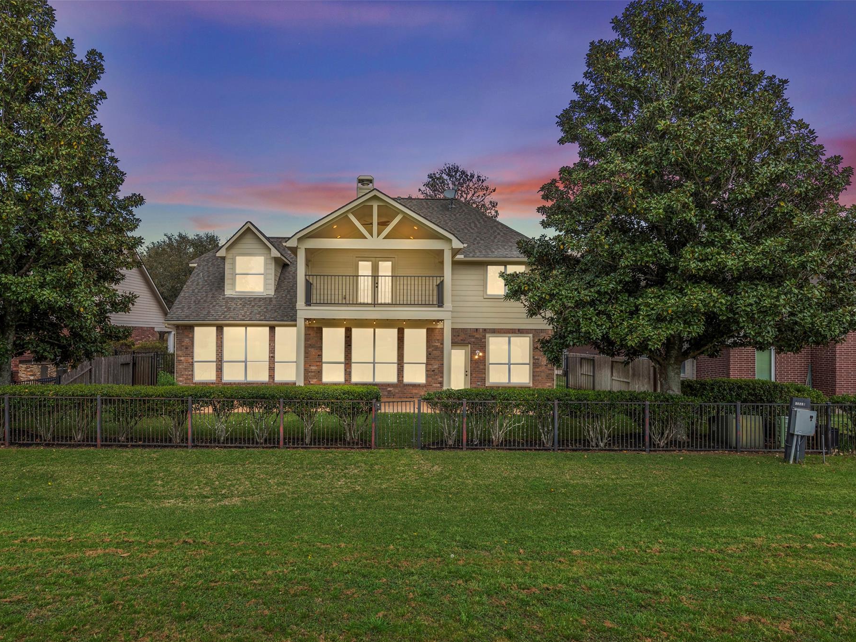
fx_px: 569
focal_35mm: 23
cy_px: 325
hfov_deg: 73.6
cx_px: 376
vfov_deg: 58.9
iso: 100
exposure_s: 1/160
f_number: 8
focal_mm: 21
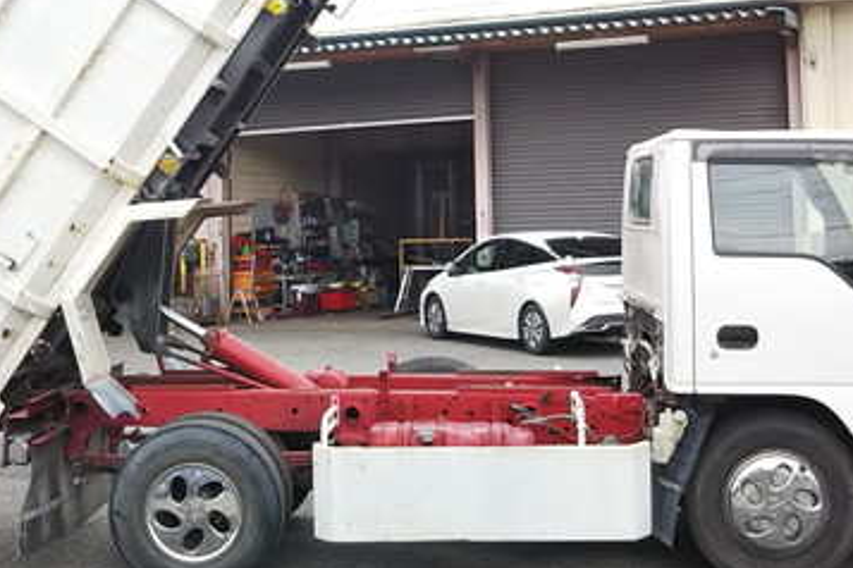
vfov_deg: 23.9
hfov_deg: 35.6
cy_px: 141
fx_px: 1327
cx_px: 394
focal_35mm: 56
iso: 20
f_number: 2.2
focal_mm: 4
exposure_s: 1/151
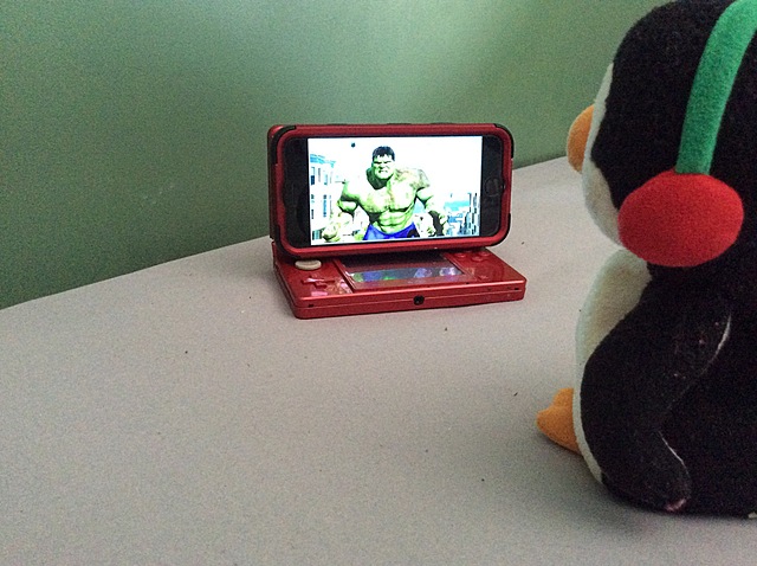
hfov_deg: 56.9
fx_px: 699
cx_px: 378
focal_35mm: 32
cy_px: 283
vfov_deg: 44.1
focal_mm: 3.3
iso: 500
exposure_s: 1/15
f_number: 2.4
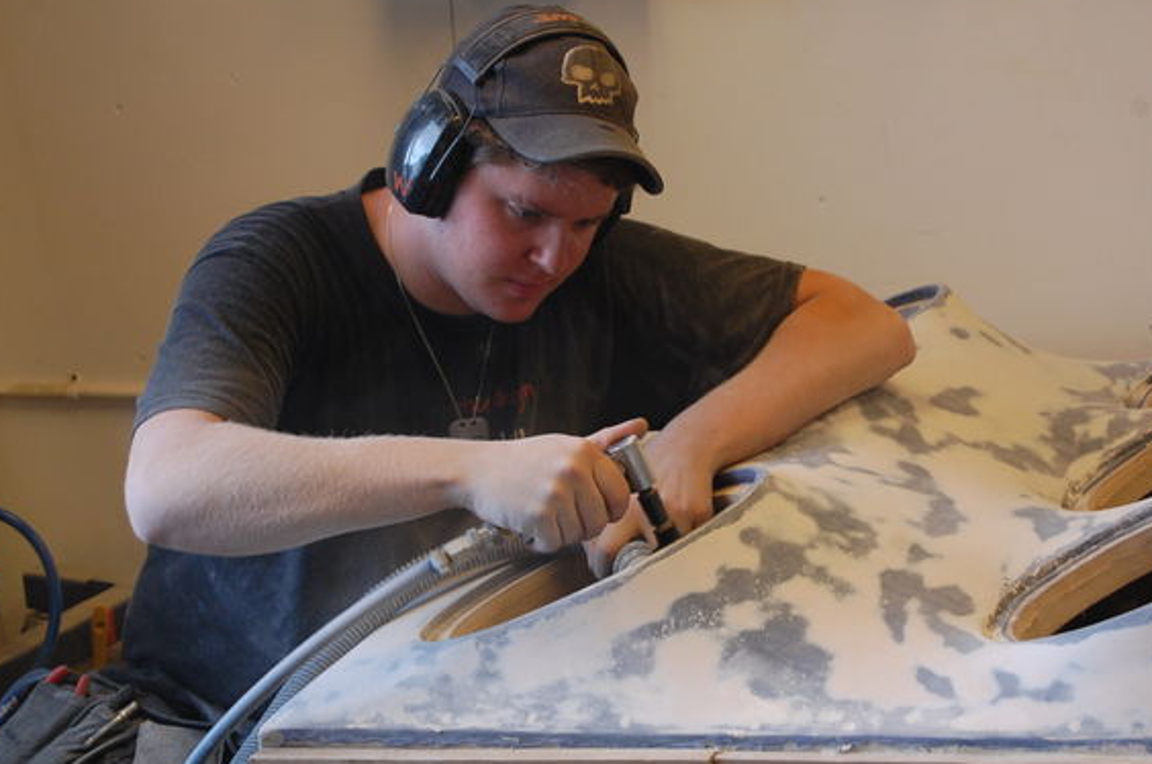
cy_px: 404
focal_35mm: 94
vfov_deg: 14.6
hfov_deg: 21.8
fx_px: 2989
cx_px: 558
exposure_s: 1/25
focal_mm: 55
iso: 800
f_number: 5.6
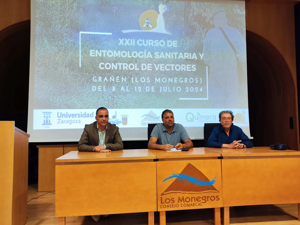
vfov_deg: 54.9
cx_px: 150
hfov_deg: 69.4
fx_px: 217
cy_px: 112
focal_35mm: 25
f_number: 1.79
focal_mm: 4.71
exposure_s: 1/33
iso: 151
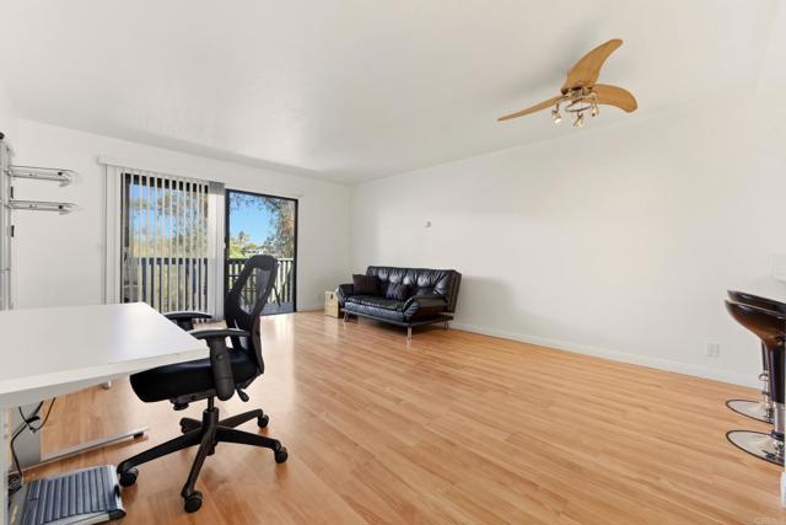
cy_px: 262
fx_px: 306
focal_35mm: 14
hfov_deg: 104.2
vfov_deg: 81.2
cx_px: 393
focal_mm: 14
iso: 250
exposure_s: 1/400
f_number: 6.3
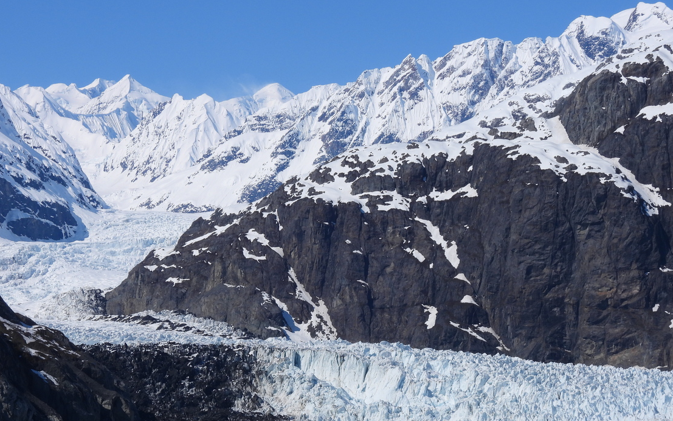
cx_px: 330
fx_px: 2586
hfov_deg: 14.8
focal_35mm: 141
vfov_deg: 9.3
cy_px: 276
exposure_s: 1/2000
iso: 100
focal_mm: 20.5
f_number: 5
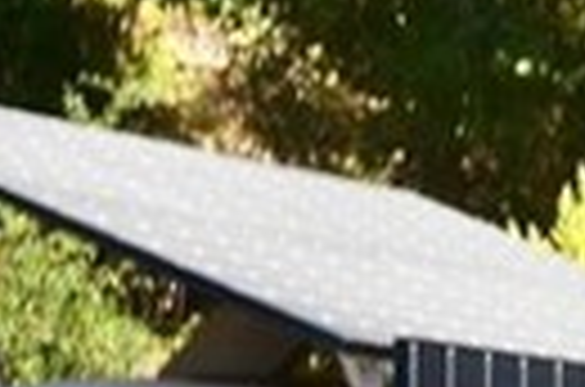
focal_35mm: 237
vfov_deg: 5.8
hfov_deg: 8.2
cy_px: 146
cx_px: 1287
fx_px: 3842
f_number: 10
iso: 400
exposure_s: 1/320
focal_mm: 20
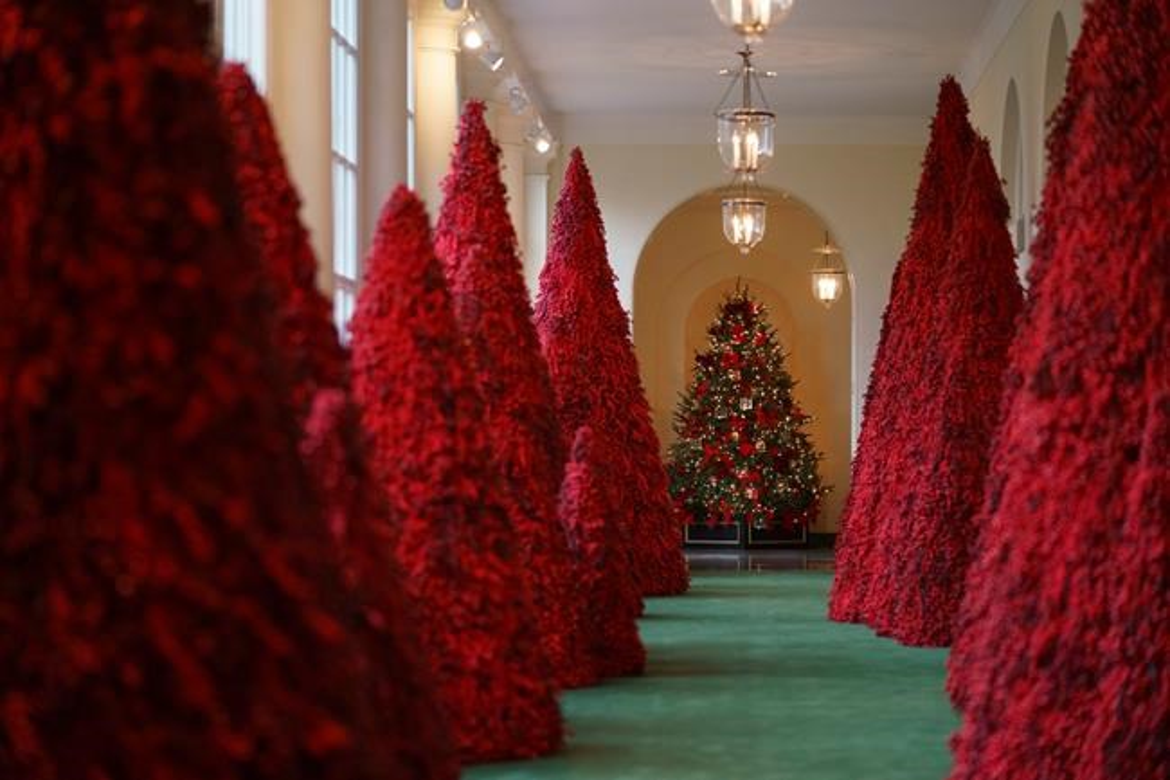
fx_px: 3314
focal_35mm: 102
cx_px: 585
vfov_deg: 13.4
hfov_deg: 20.0
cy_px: 390
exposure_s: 1/500
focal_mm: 102
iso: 6400
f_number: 2.8
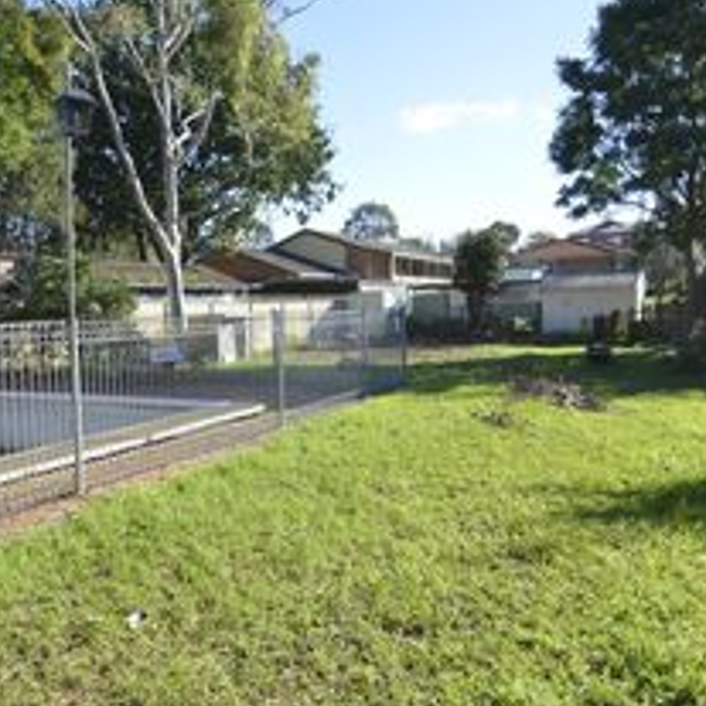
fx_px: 669
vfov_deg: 55.6
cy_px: 350
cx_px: 344
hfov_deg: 55.6
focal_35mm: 29
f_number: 7.1
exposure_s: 1/200
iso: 100
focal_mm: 10
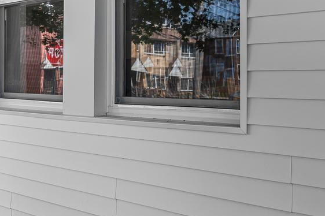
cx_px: 51
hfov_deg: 37.1
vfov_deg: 26.4
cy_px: 86
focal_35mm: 51
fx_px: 460
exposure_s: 1/250
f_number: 5.6
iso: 200
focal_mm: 14
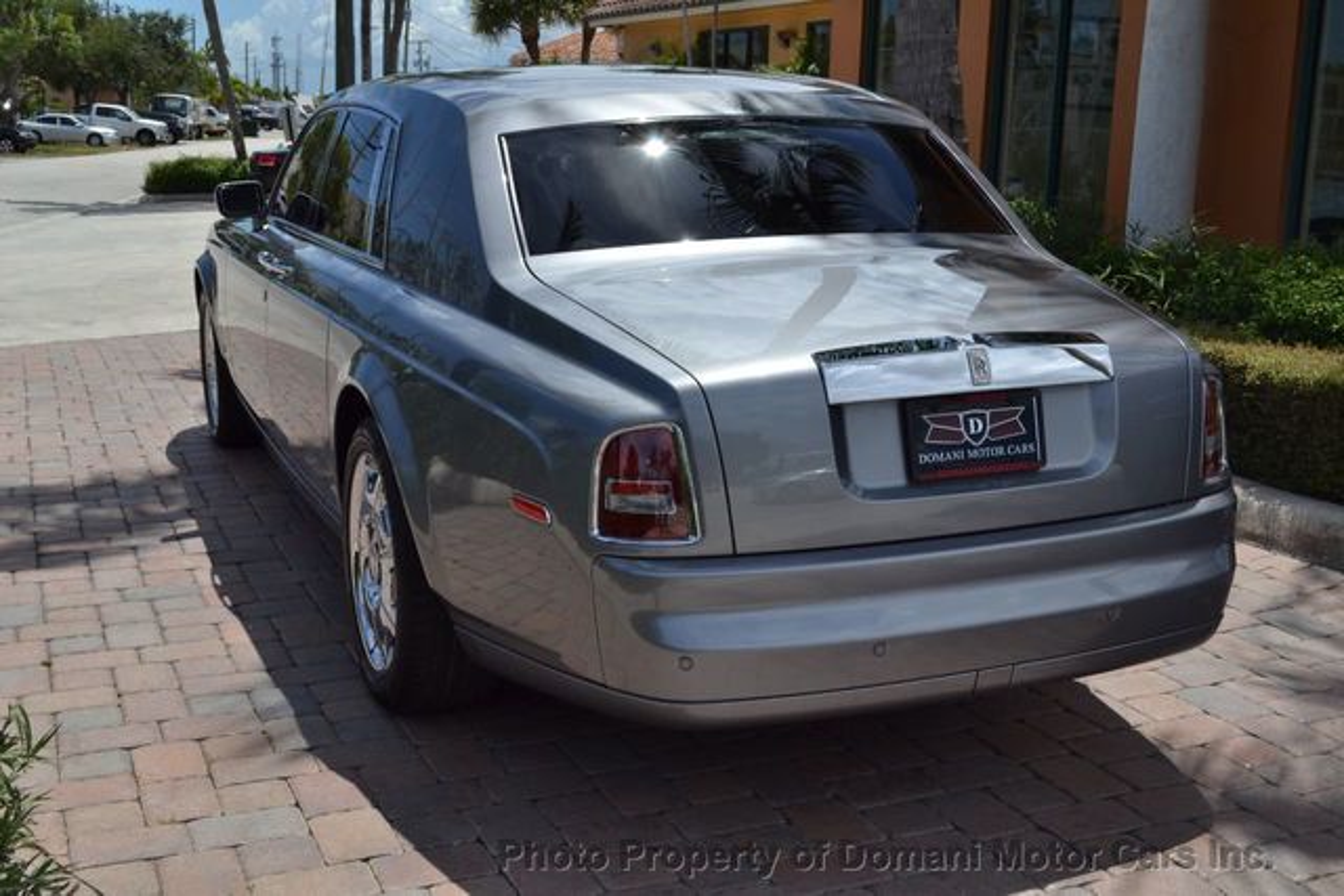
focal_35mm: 42
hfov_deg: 46.4
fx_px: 1568
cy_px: 448
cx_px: 672
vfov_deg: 31.9
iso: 280
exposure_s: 1/500
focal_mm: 28
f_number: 11
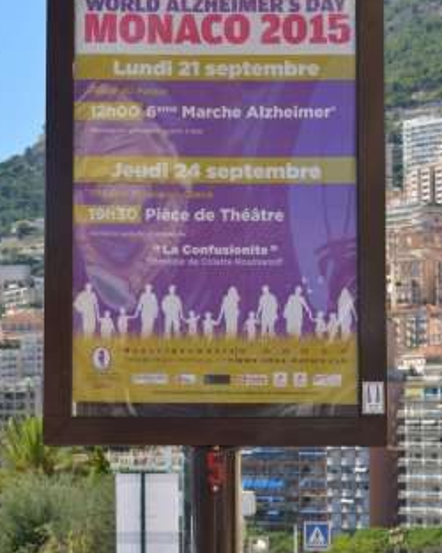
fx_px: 2062
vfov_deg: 15.3
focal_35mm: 126
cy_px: 184
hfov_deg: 12.2
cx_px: 171
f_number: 11
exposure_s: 1/320
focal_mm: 70
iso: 900
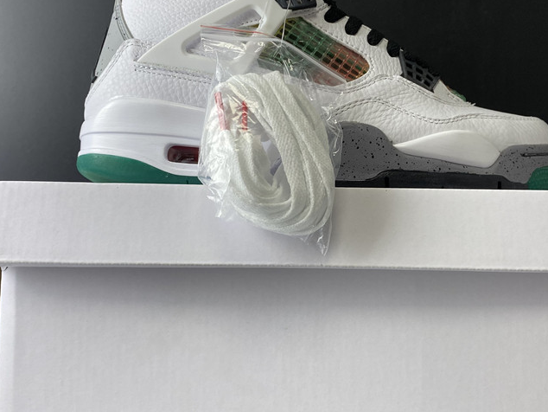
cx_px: 326
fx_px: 649
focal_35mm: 41
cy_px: 203
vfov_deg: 35.2
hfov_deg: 45.5
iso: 64
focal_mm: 4.25
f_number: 1.8
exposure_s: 1/100
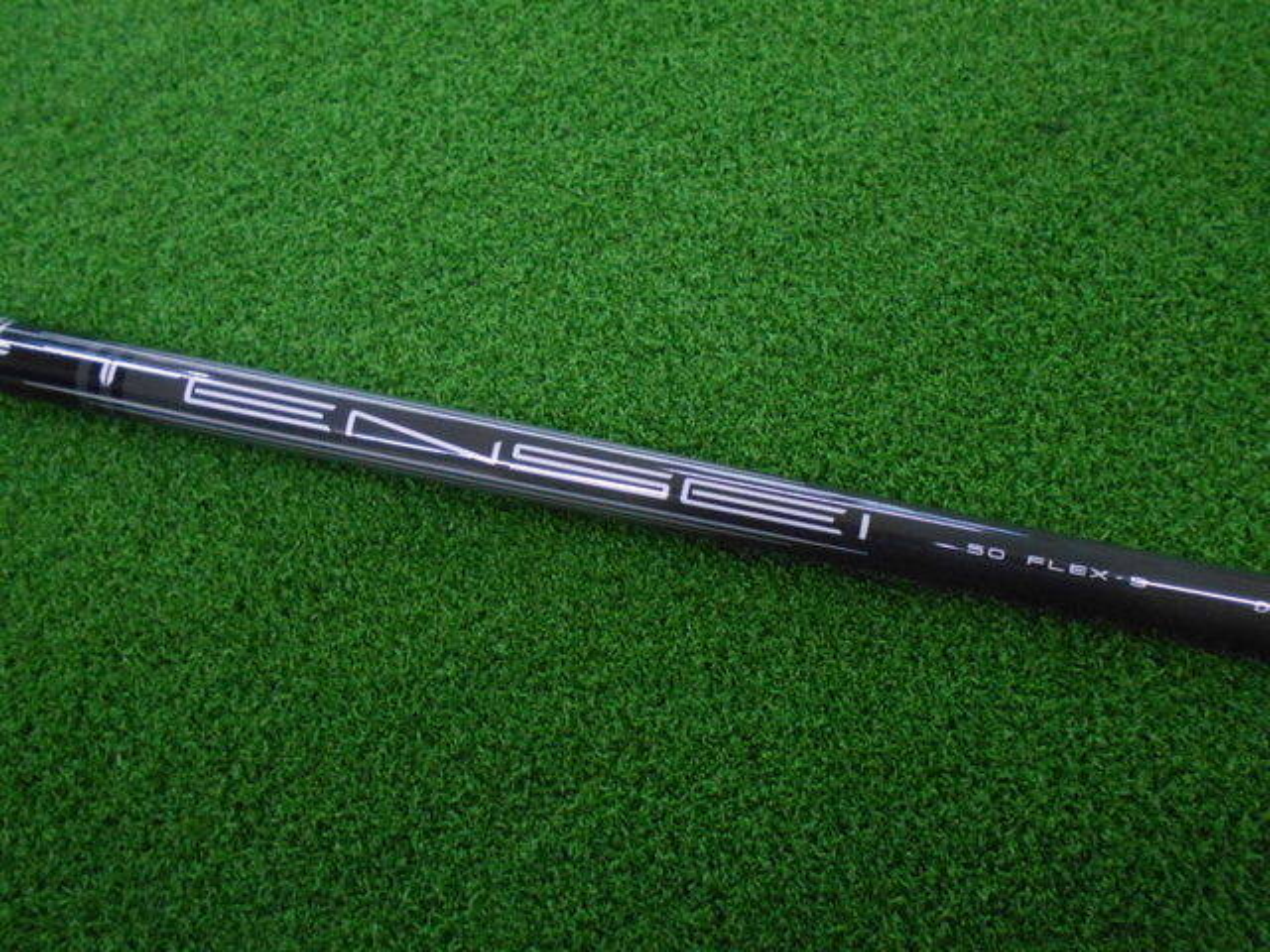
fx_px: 954
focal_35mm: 26
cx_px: 635
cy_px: 476
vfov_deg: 53.1
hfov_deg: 67.3
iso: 800
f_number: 3.2
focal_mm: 4.6
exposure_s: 1/100
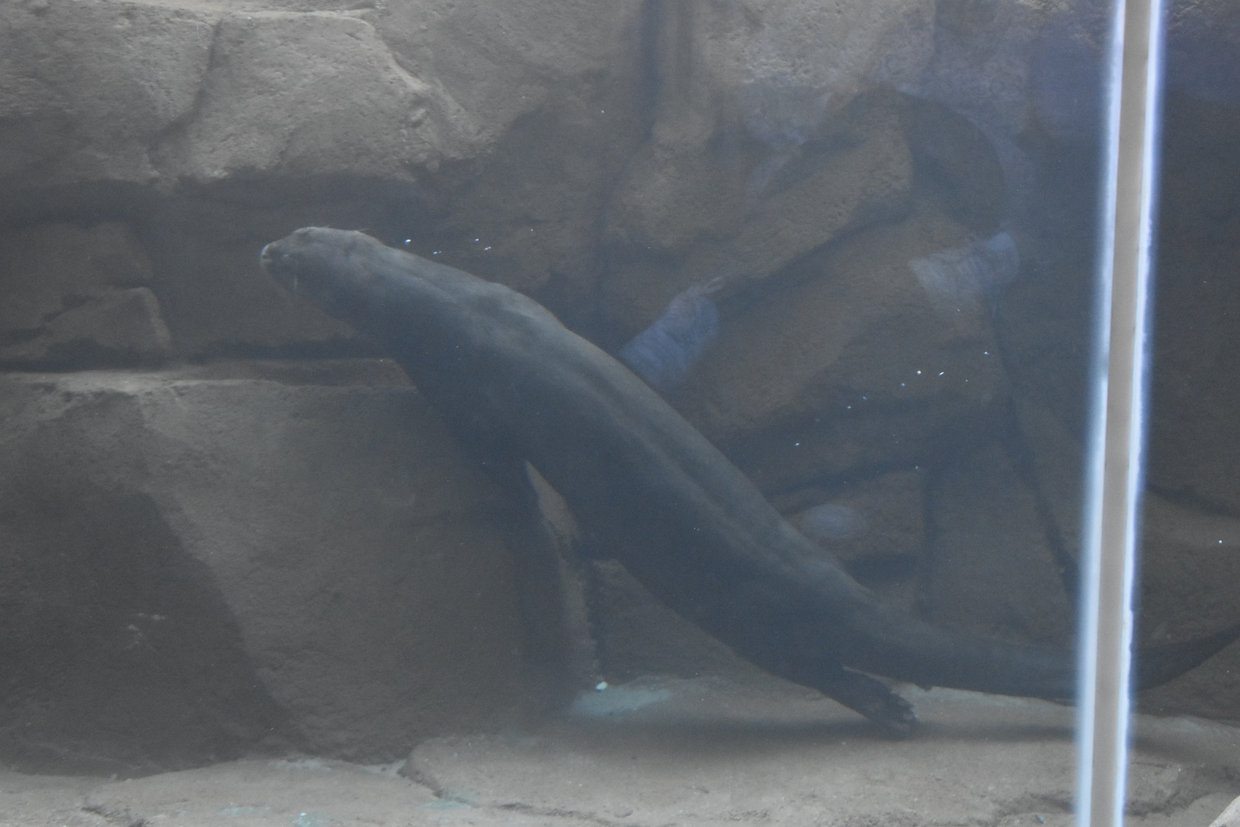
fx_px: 2686
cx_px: 620
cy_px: 414
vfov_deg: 17.5
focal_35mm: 78
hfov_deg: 26.0
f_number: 5.6
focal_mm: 52
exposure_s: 1/200
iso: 3200
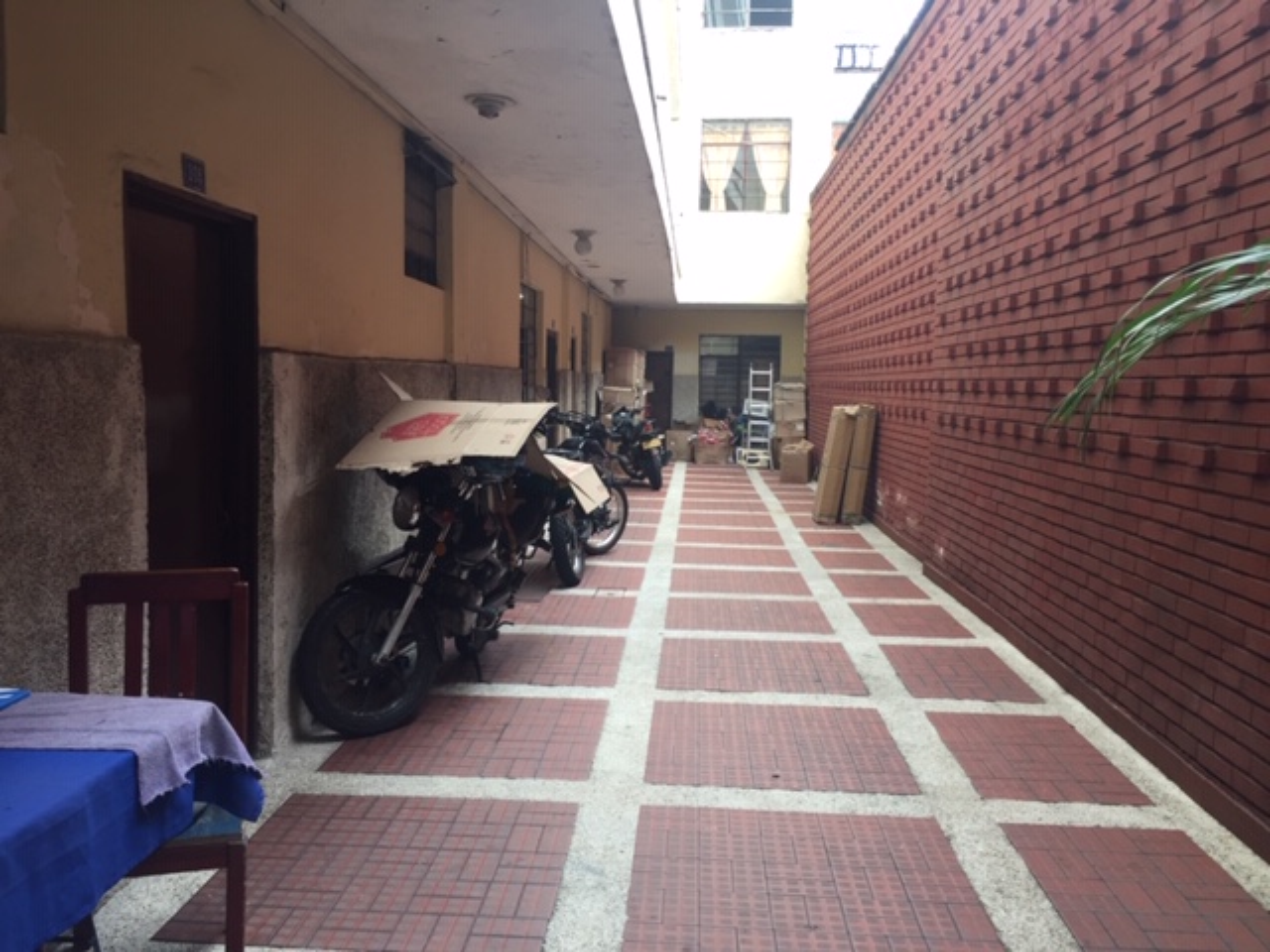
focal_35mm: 29
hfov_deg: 61.7
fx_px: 1064
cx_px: 635
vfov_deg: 48.2
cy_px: 476
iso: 50
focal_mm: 4.15
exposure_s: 1/120
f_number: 2.2
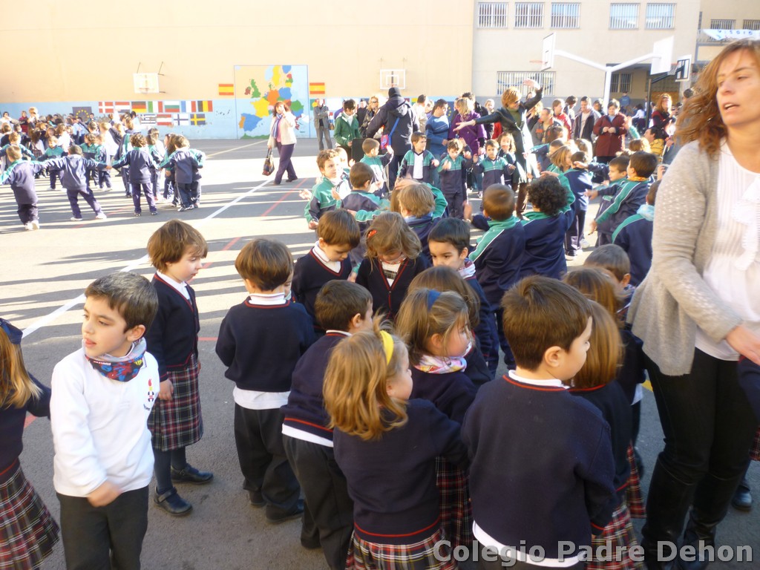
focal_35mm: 29
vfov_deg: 48.2
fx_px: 637
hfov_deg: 61.7
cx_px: 380
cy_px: 285
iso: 80
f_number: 3.3
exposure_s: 1/60
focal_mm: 5.2
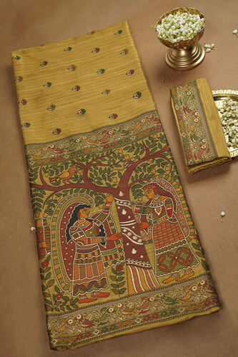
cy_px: 178
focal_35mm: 52
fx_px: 516
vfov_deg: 38.2
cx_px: 119
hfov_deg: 26.0
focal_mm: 35
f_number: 2.8
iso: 200
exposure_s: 1/125
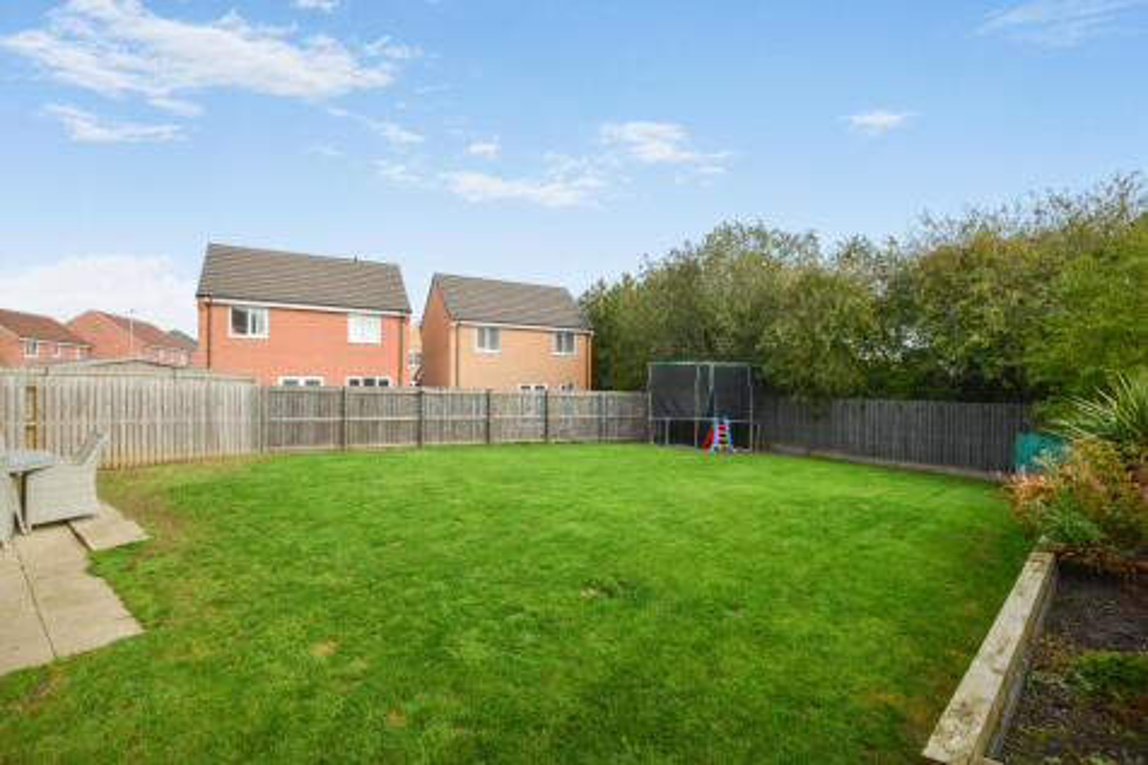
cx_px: 574
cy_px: 382
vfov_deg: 77.3
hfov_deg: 100.4
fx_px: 478
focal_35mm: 15
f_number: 8
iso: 100
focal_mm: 15
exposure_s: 1/200
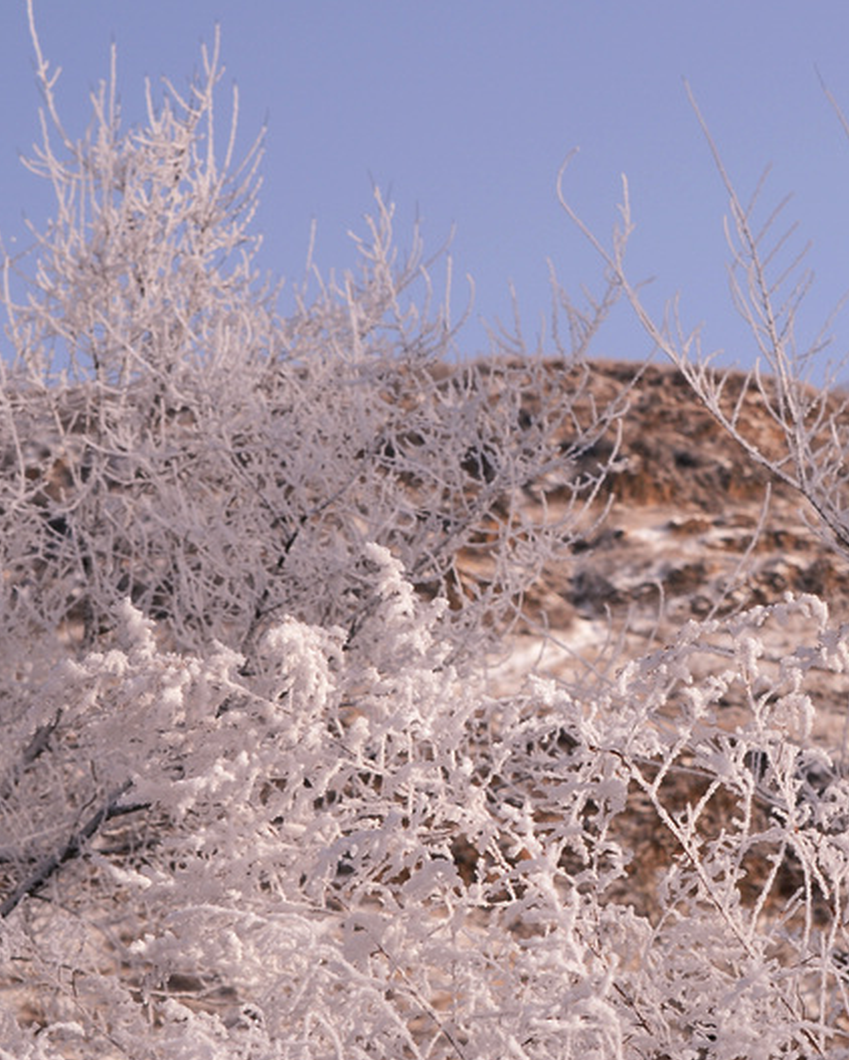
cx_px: 760
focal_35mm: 168
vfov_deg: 11.5
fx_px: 5274
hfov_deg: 9.2
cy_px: 499
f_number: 8
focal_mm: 70
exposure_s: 1/400
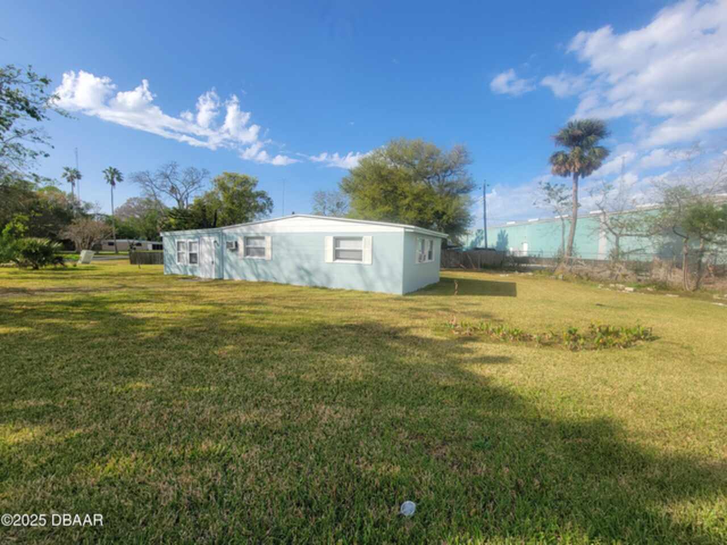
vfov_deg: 89.9
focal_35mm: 13
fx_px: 273
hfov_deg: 106.2
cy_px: 272
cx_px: 364
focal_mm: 2.2
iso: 50
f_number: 2.2
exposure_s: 1/1343
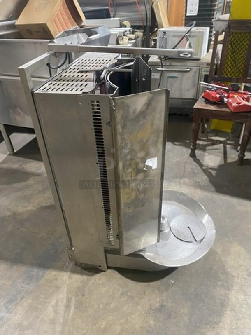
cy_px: 168
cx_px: 126
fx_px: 251
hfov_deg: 53.1
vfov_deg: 67.3
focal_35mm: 26
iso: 500
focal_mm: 4.25
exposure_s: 1/40
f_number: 1.8
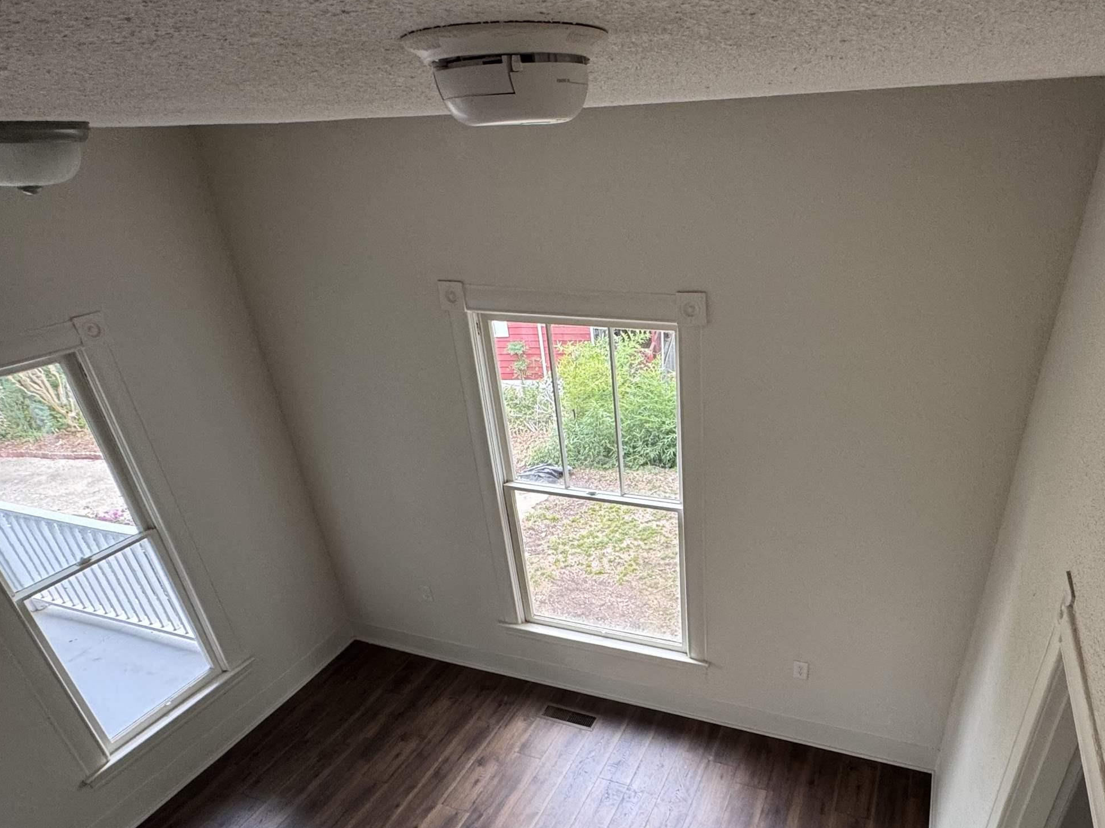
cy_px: 554
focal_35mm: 22
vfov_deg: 59.6
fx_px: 702
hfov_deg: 75.3
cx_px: 675
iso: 160
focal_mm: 2.22
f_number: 2.2
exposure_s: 1/99
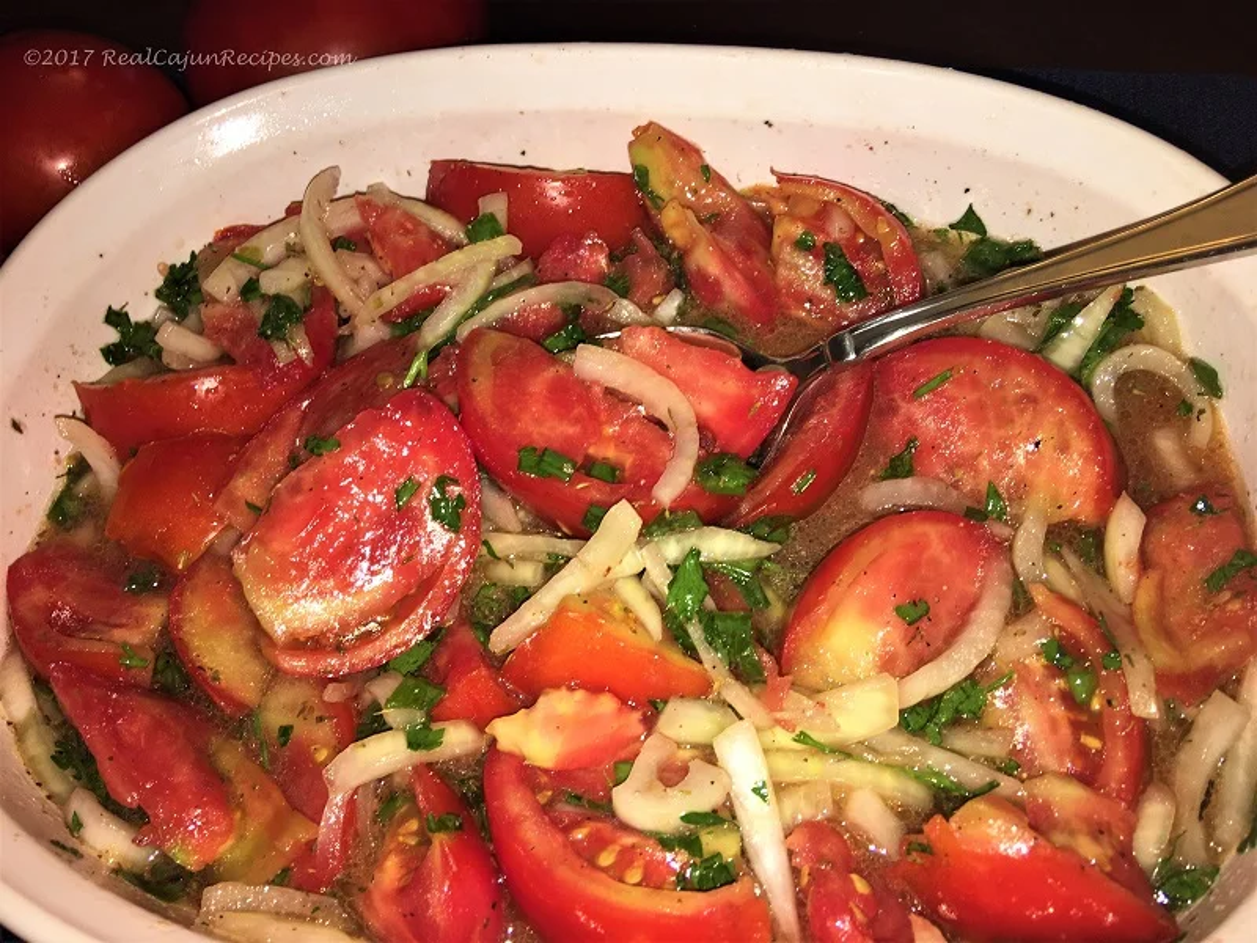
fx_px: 1053
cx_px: 628
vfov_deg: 48.2
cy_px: 472
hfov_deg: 61.7
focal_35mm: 29
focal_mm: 4.15
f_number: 2.2
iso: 25
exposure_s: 1/53
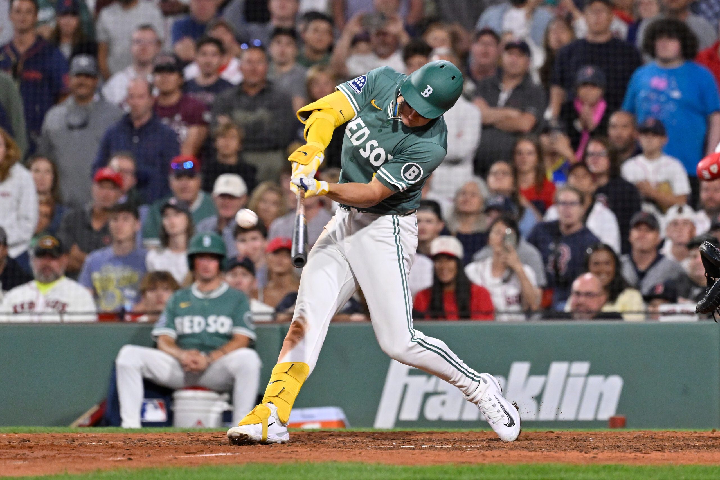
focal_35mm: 320
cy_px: 240
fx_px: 6400
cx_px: 360
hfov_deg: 6.4
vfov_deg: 4.3
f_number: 4.5
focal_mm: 320
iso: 4000
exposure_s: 1/2000
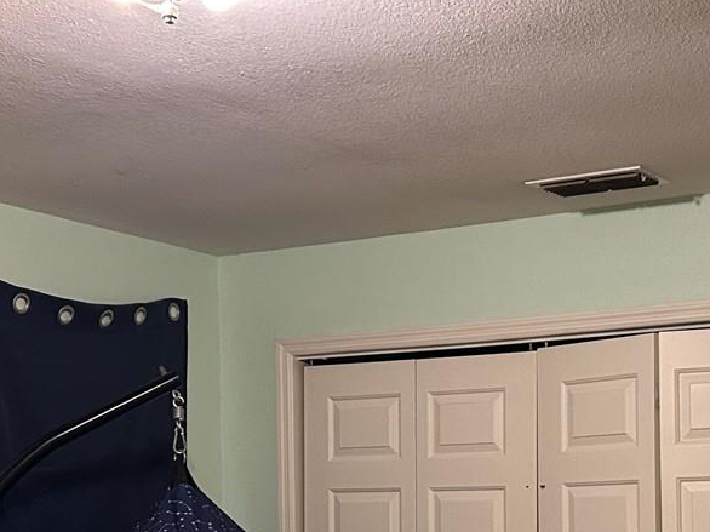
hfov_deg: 27.3
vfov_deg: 20.1
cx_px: 440
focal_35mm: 71
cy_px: 528
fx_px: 1456
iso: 400
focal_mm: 5.7
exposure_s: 1/40
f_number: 1.5
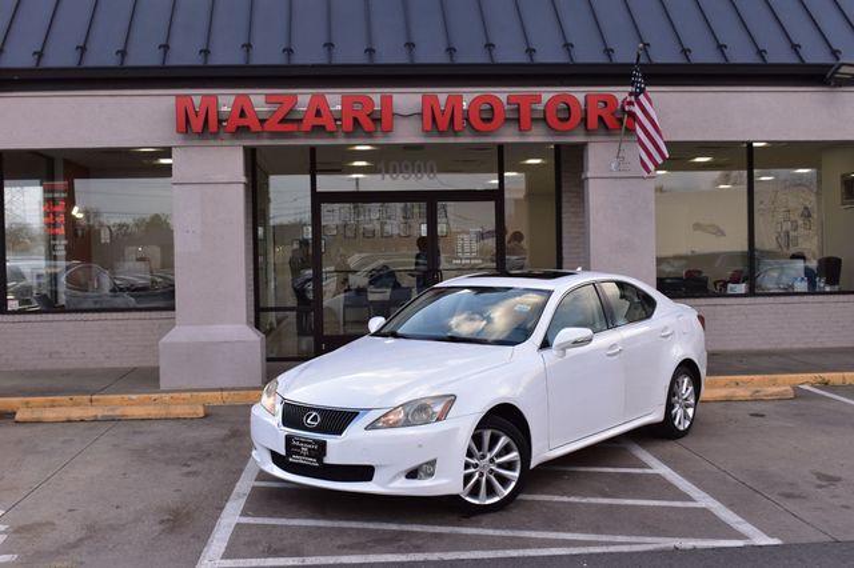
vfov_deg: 31.9
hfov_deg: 46.4
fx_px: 996
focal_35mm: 42
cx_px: 427
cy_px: 284
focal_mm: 28
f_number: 9
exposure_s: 1/125
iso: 400
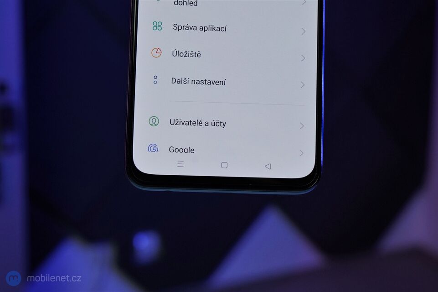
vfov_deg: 29.2
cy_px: 146
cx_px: 219
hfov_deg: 42.8
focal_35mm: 46
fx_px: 559
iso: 1250
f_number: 7.1
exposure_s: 1/200
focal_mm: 46
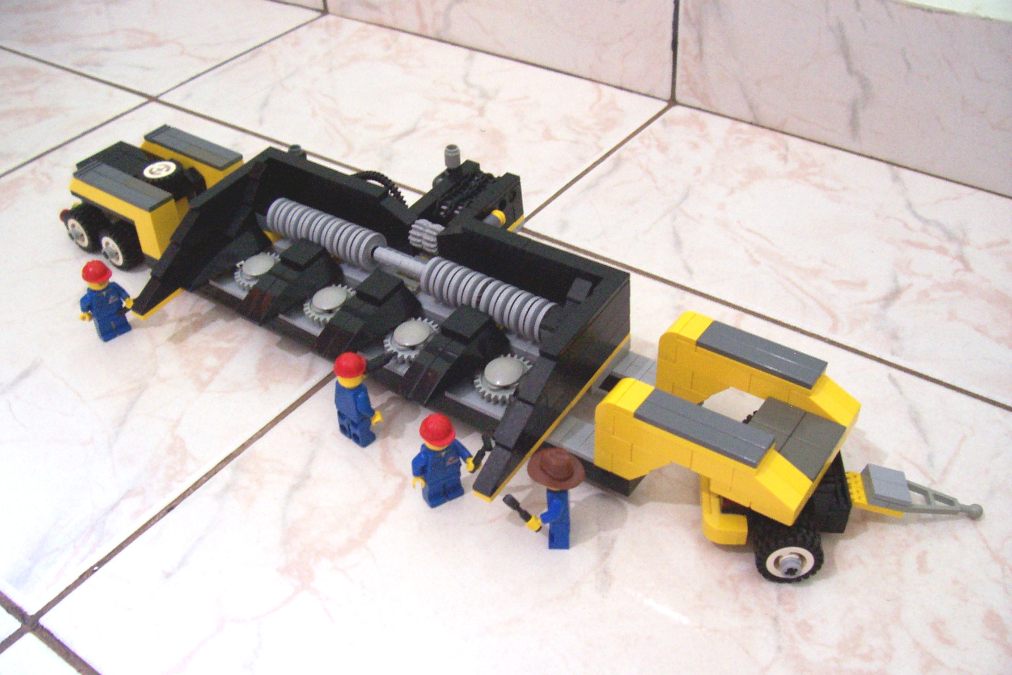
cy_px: 363
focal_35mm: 36
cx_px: 512
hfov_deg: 53.1
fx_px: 1012
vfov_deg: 36.9
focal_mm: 5.6
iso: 160
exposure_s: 1/8
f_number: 2.7
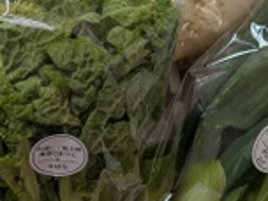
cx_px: 12
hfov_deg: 24.7
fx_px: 588
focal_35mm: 76
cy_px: 30
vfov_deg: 19.1
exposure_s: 1/265
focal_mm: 4.53
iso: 28
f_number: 1.7
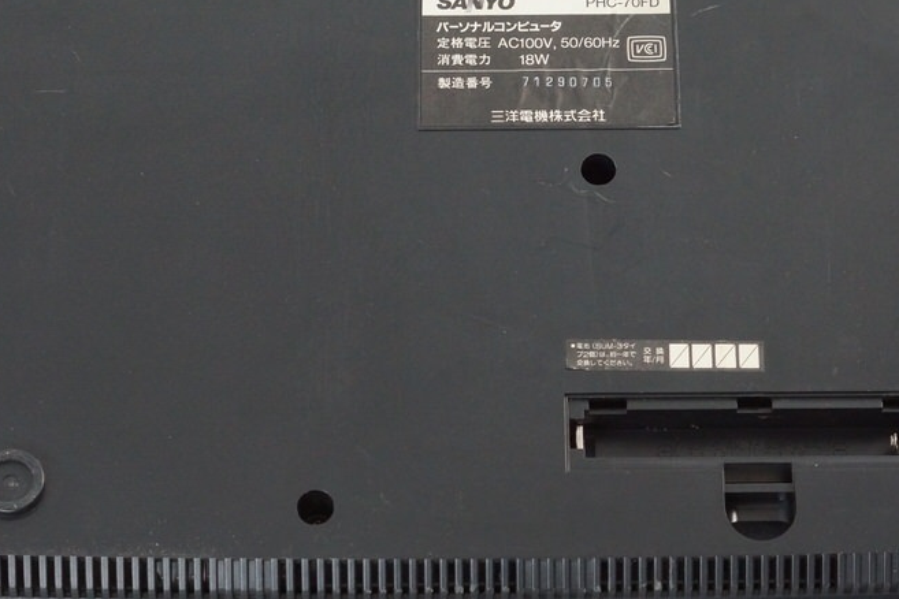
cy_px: 161
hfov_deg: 15.0
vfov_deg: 10.0
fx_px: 3421
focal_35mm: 137
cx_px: 539
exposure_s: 1/80
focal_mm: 50
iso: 1250
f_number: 6.3
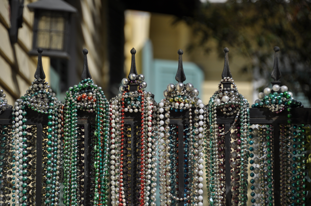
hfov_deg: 6.9
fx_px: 2588
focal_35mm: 300
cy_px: 103
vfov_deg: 4.6
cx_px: 156
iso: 200
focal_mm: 200
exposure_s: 1/1600
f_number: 6.3
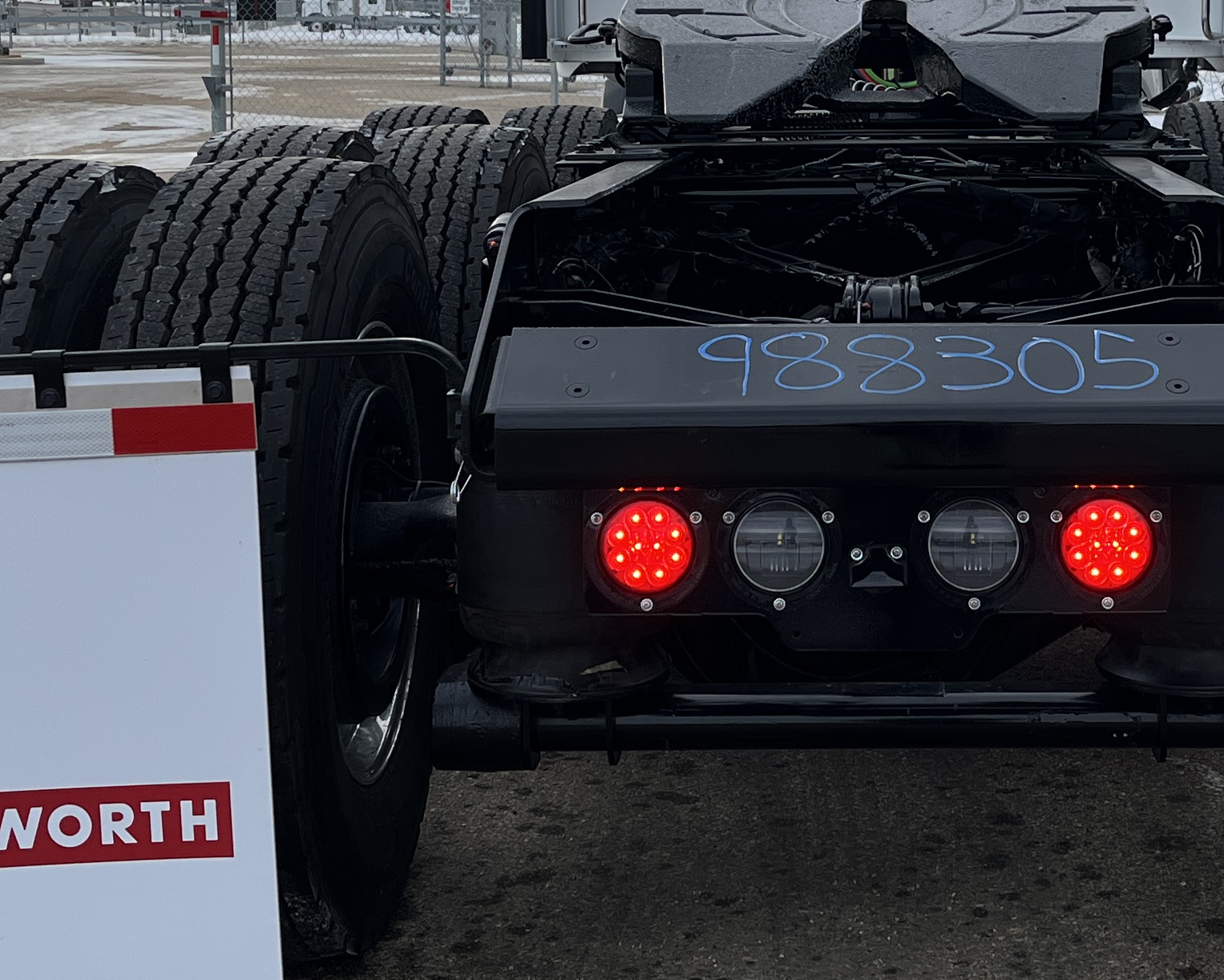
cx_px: 863
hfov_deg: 28.0
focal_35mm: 67
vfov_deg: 22.6
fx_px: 2427
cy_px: 241
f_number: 1.6
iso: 50
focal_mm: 5.1
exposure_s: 1/1748
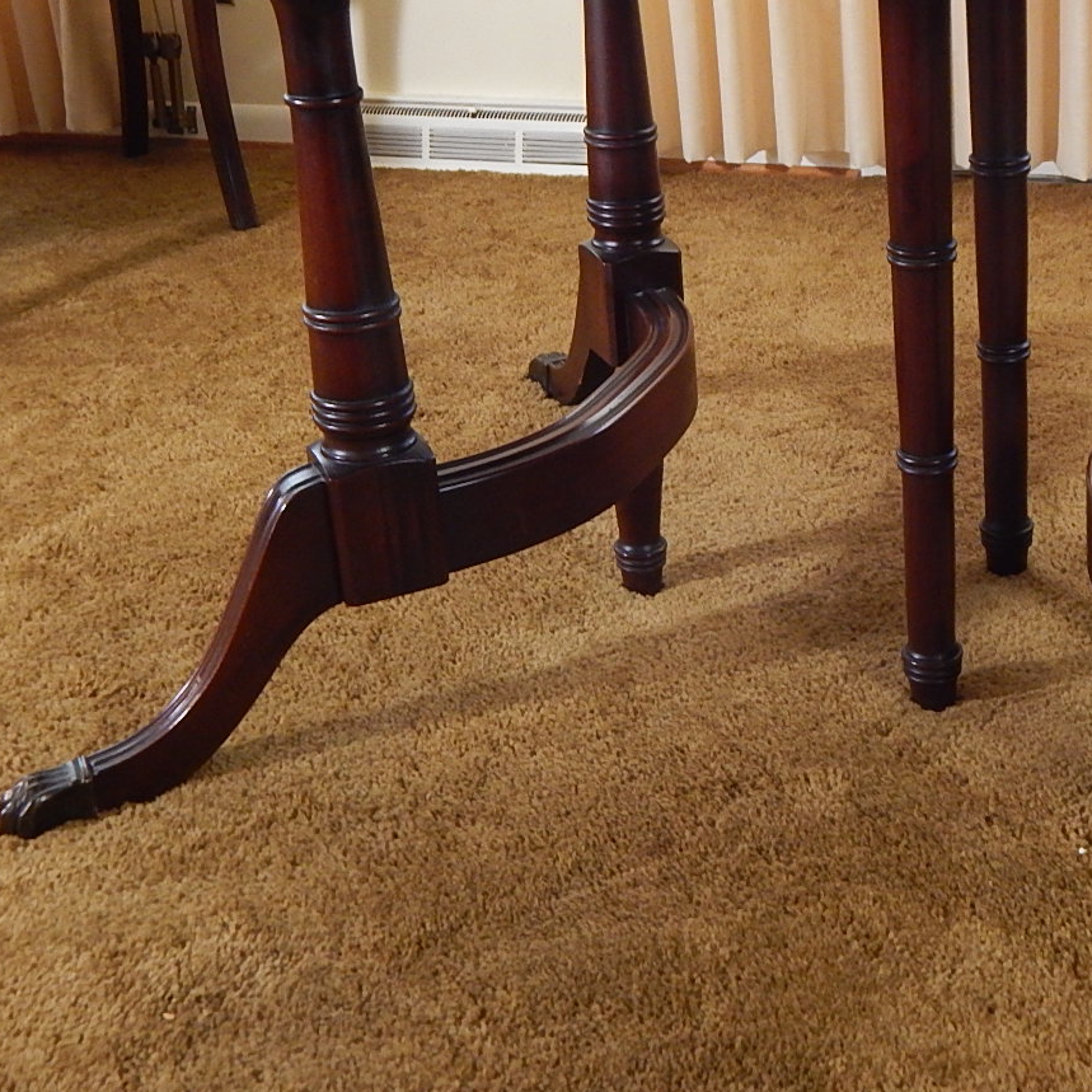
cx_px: 861
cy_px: 386
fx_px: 1999
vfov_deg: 30.4
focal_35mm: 56
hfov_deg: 29.9
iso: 400
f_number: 3.3
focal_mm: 6.1
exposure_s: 1/15
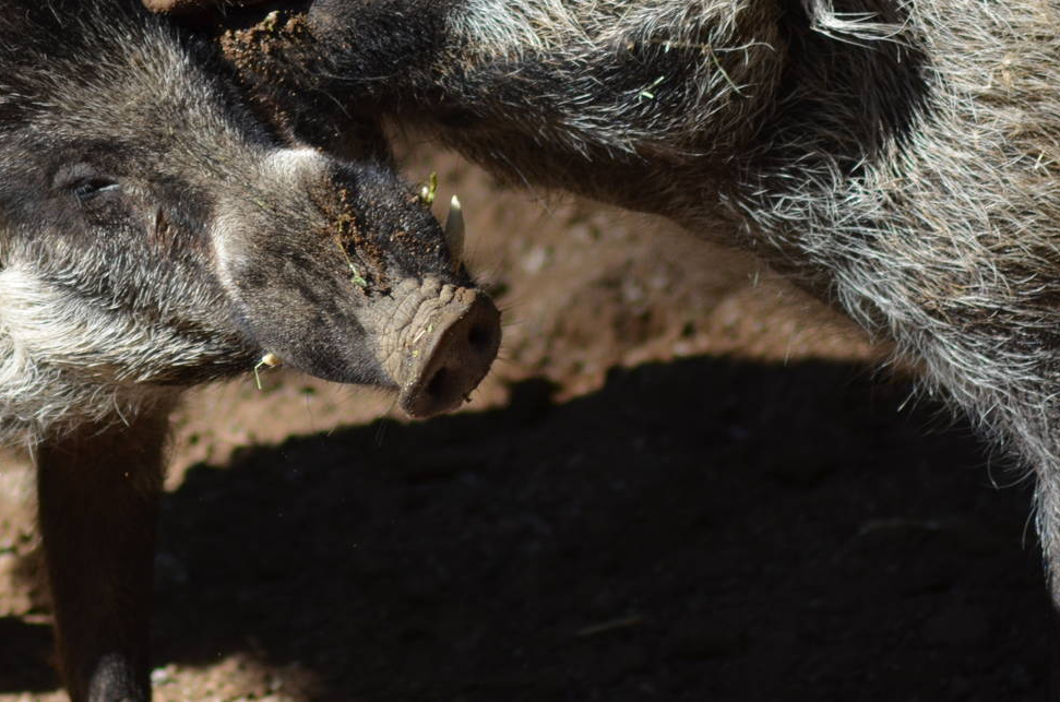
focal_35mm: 618
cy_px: 290
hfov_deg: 3.3
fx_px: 18158
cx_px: 398
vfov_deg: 2.2
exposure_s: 1/1600
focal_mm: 250
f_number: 5
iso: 400
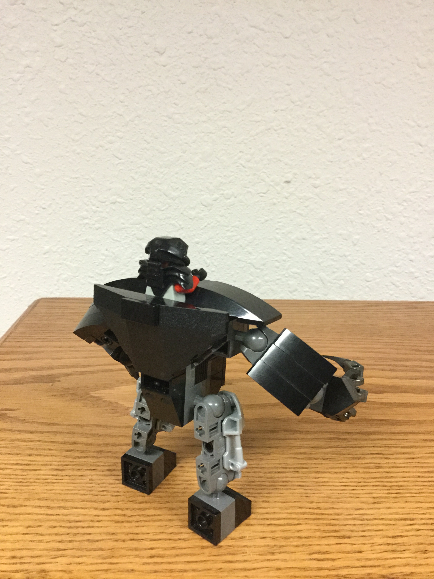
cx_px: 217
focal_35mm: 31
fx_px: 518
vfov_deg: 58.4
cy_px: 290
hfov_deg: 45.4
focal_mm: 3.3
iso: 200
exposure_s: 1/30
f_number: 2.4
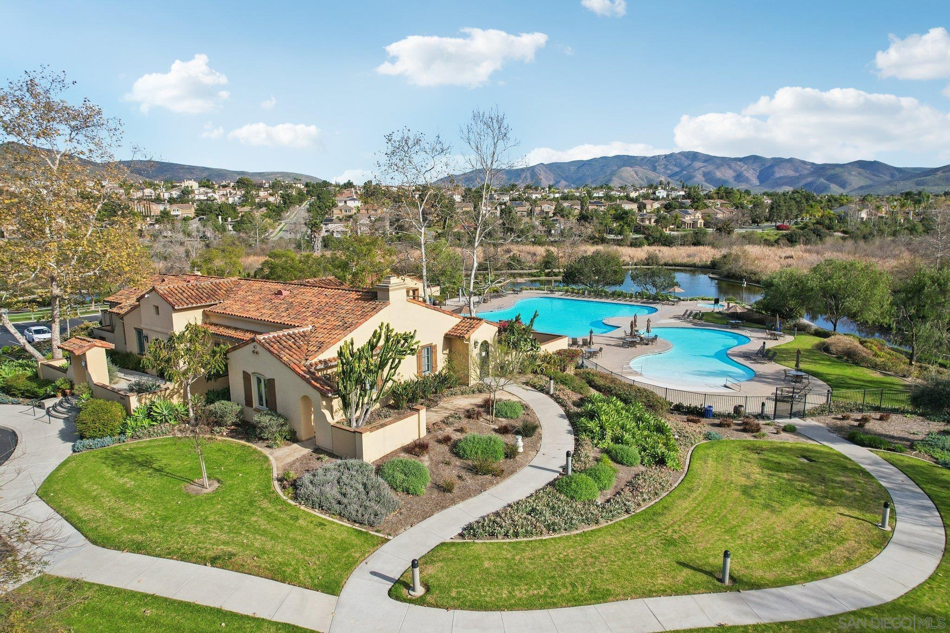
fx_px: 580
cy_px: 316
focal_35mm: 22
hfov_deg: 78.6
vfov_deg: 57.2
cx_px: 475
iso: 110
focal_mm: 8.4
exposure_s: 1/1600
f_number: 2.8
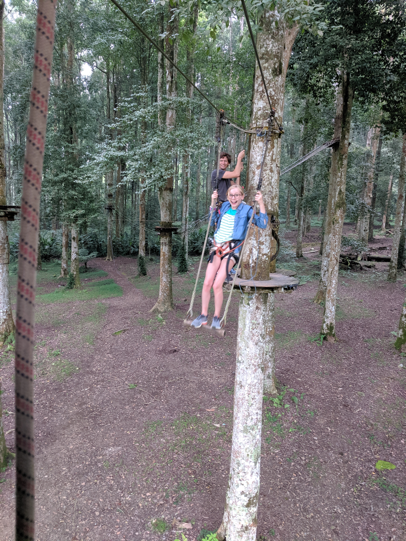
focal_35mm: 26
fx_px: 407
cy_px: 270
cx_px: 203
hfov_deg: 53.1
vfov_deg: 67.3
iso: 558
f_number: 2
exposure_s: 1/30
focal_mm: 4.67
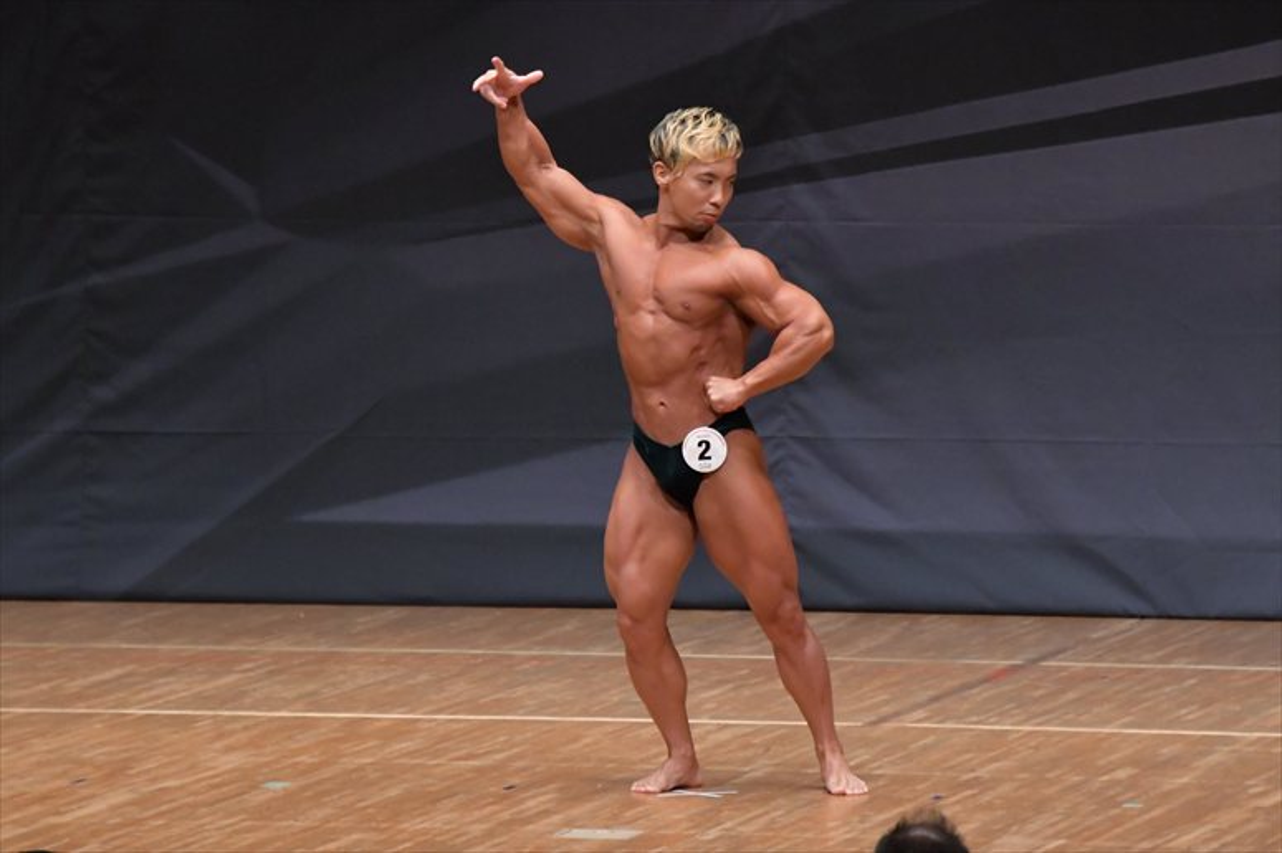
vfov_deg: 4.6
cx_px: 641
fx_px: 10678
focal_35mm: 300
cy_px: 426
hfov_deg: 6.9
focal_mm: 200
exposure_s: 1/400
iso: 6400
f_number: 5.6
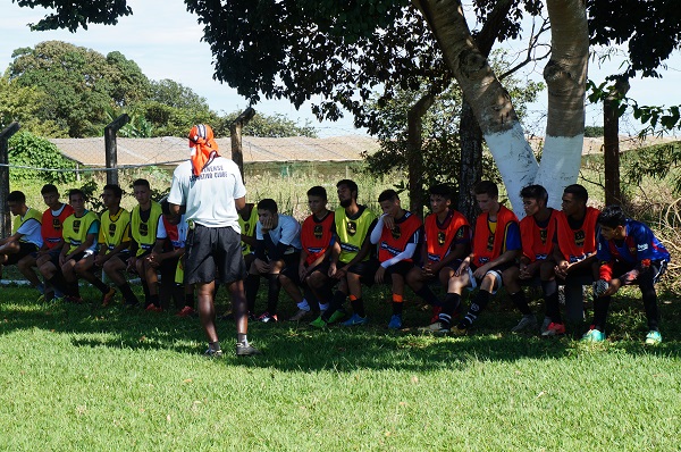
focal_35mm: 82
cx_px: 340
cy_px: 226
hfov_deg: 24.7
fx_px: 1558
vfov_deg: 16.5
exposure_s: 1/160
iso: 200
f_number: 11
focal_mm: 55
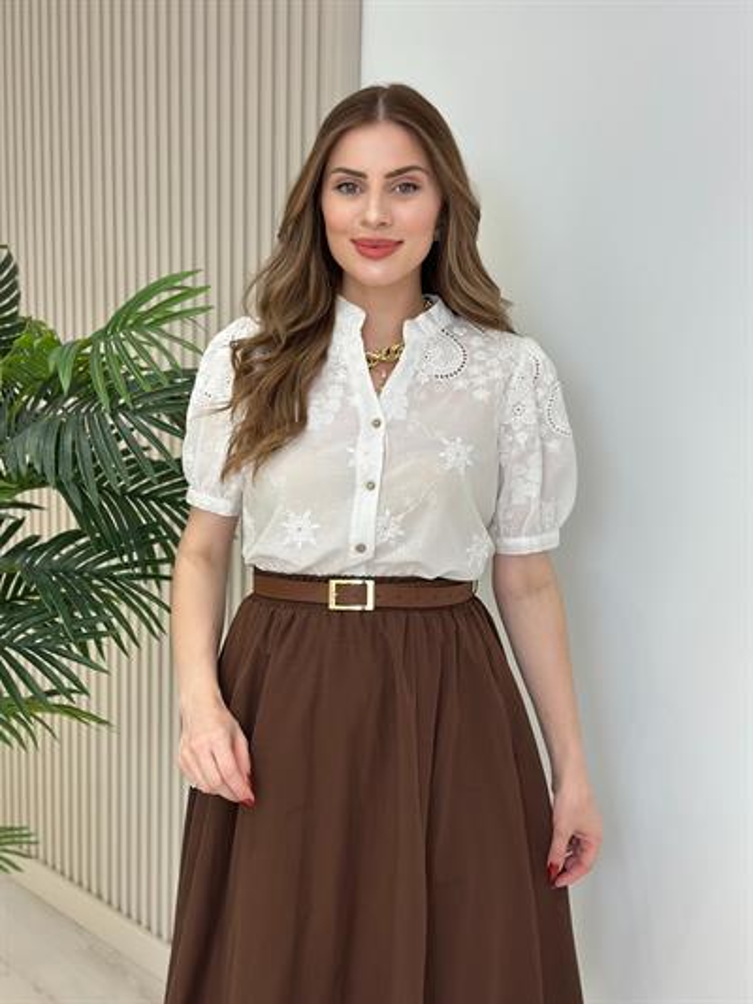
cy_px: 502
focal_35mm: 48
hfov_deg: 30.3
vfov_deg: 39.6
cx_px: 376
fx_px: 1392
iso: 80
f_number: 1.78
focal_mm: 6.86
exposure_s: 1/203
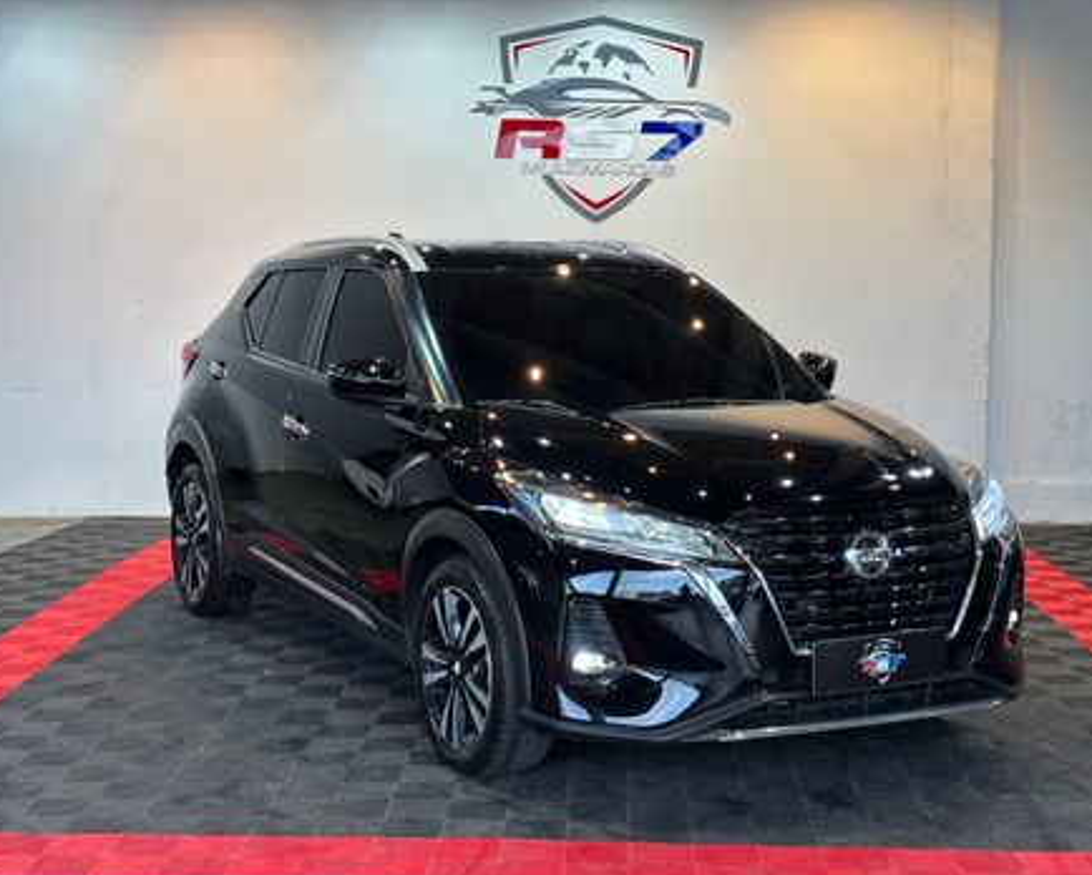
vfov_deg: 27.6
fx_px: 1779
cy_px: 443
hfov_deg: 34.1
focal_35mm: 55
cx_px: 574
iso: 50
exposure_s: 1/120
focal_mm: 5.96
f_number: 1.6
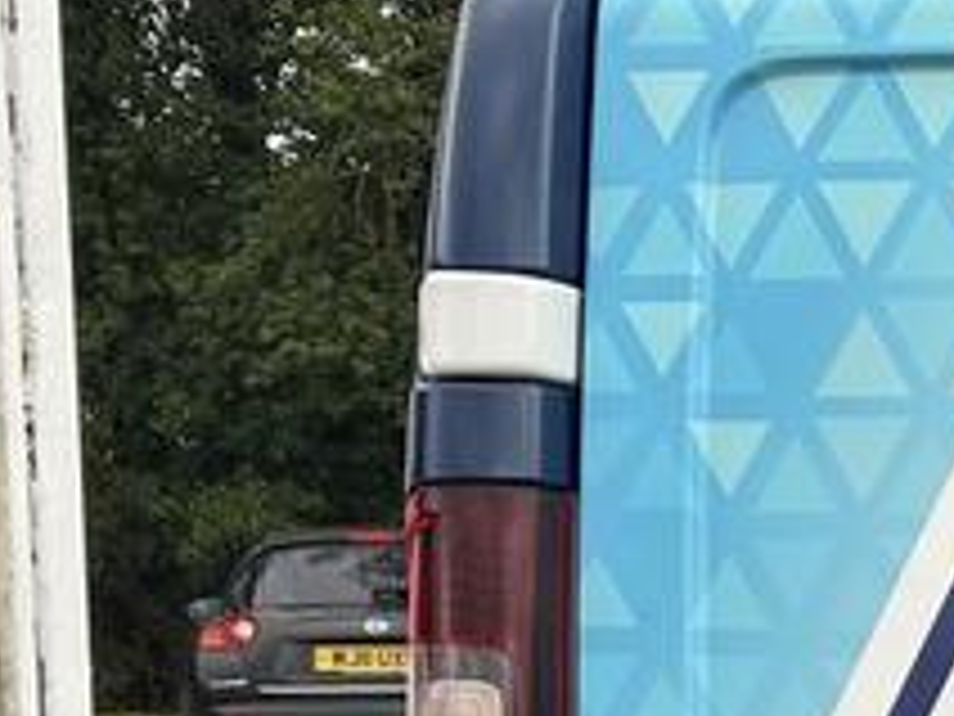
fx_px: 3032
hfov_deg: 15.8
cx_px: 1593
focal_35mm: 110
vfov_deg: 13.0
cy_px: 955
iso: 50
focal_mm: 5.7
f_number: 1.5
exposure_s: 1/775
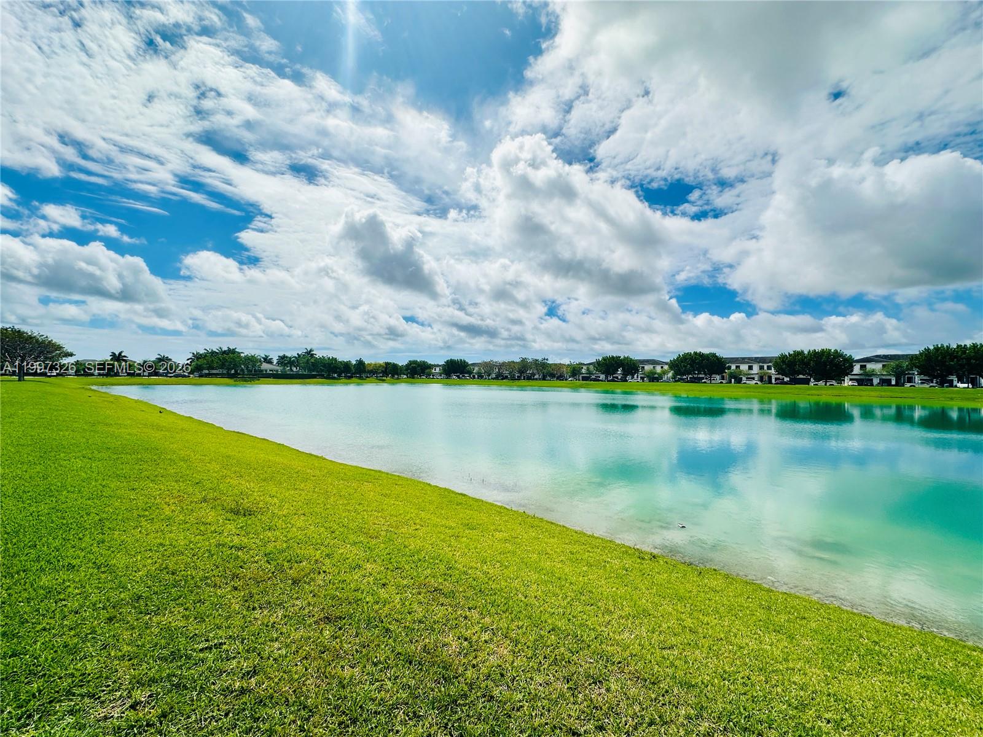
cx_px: 492
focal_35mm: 14
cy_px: 368
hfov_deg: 102.1
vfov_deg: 85.7
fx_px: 398
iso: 40
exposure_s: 1/7299
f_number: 2.2
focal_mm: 2.22
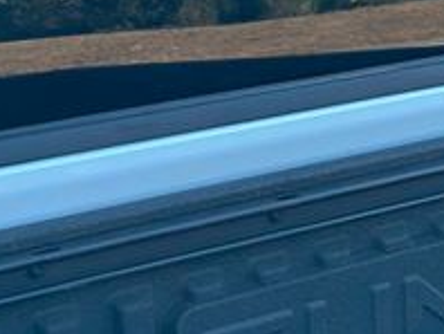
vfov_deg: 9.5
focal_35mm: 155
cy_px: -22
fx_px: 1991
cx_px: 224
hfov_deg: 12.7
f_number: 1.78
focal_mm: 6.86
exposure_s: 1/843
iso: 80
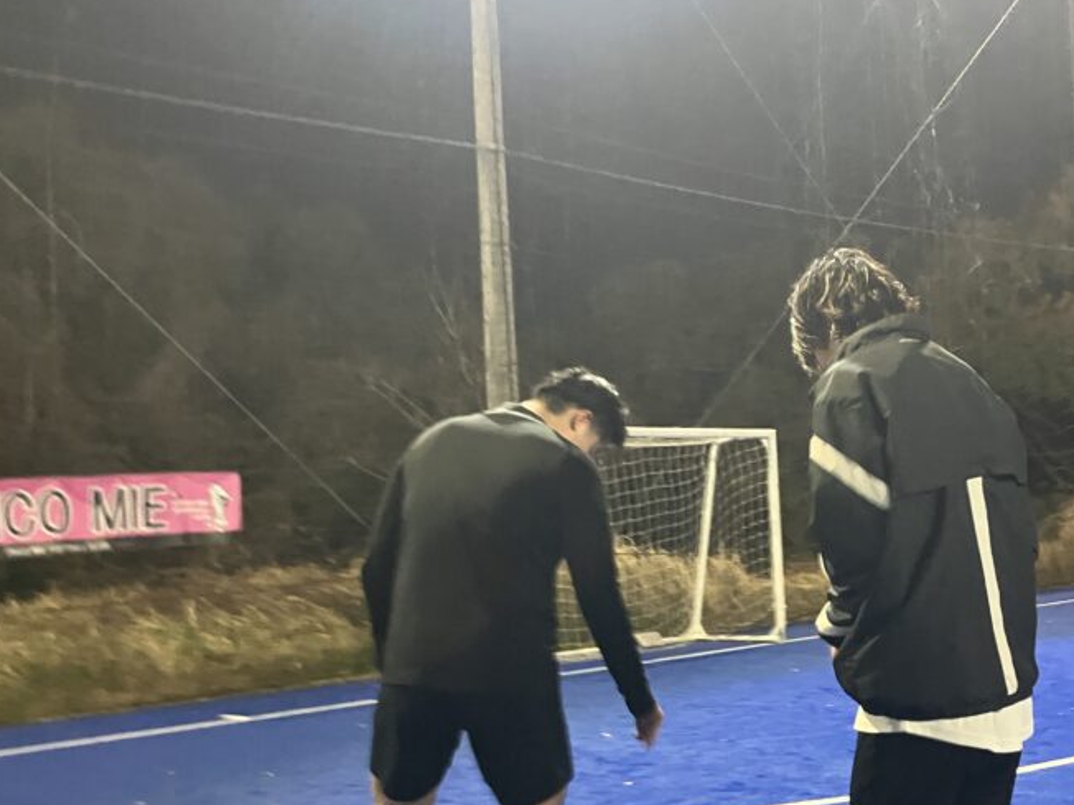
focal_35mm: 44
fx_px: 1365
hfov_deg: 42.3
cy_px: 476
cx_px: 728
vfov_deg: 32.8
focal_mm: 3.99
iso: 640
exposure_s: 1/30
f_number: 1.8
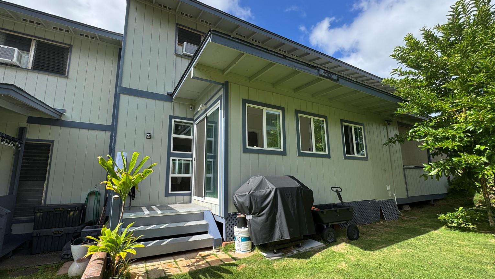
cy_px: 147
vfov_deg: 67.0
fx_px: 210
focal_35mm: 16
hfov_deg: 99.4
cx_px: 243
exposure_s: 1/831
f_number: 2.2
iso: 40
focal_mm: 2.22
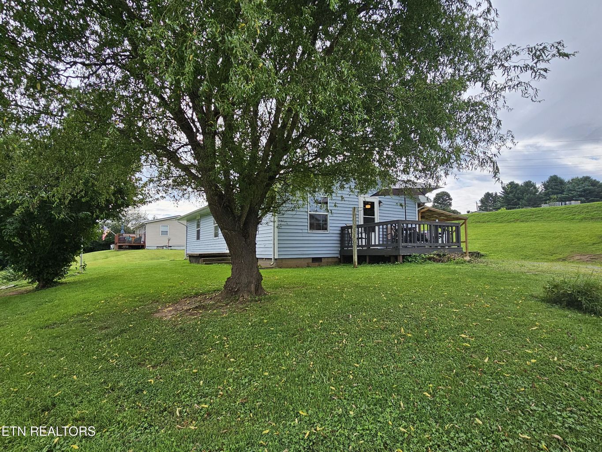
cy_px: 226
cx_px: 301
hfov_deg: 106.2
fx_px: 226
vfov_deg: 89.9
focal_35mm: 13
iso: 50
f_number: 2.2
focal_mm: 2.2
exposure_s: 1/1105
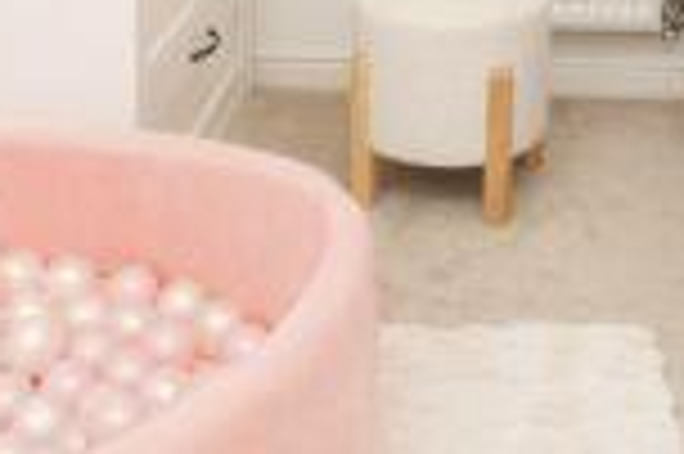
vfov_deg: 16.6
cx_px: 515
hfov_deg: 28.8
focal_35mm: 69
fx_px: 1310
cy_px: -353
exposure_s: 1/80
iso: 400
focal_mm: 16
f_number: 8
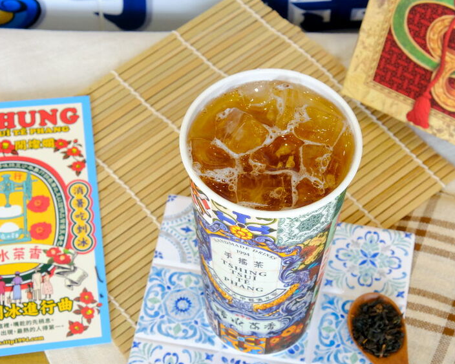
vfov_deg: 16.4
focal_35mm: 94
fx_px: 1266
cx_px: 270
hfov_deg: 20.4
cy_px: 182
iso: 1250
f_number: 11
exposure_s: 1/125
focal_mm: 55
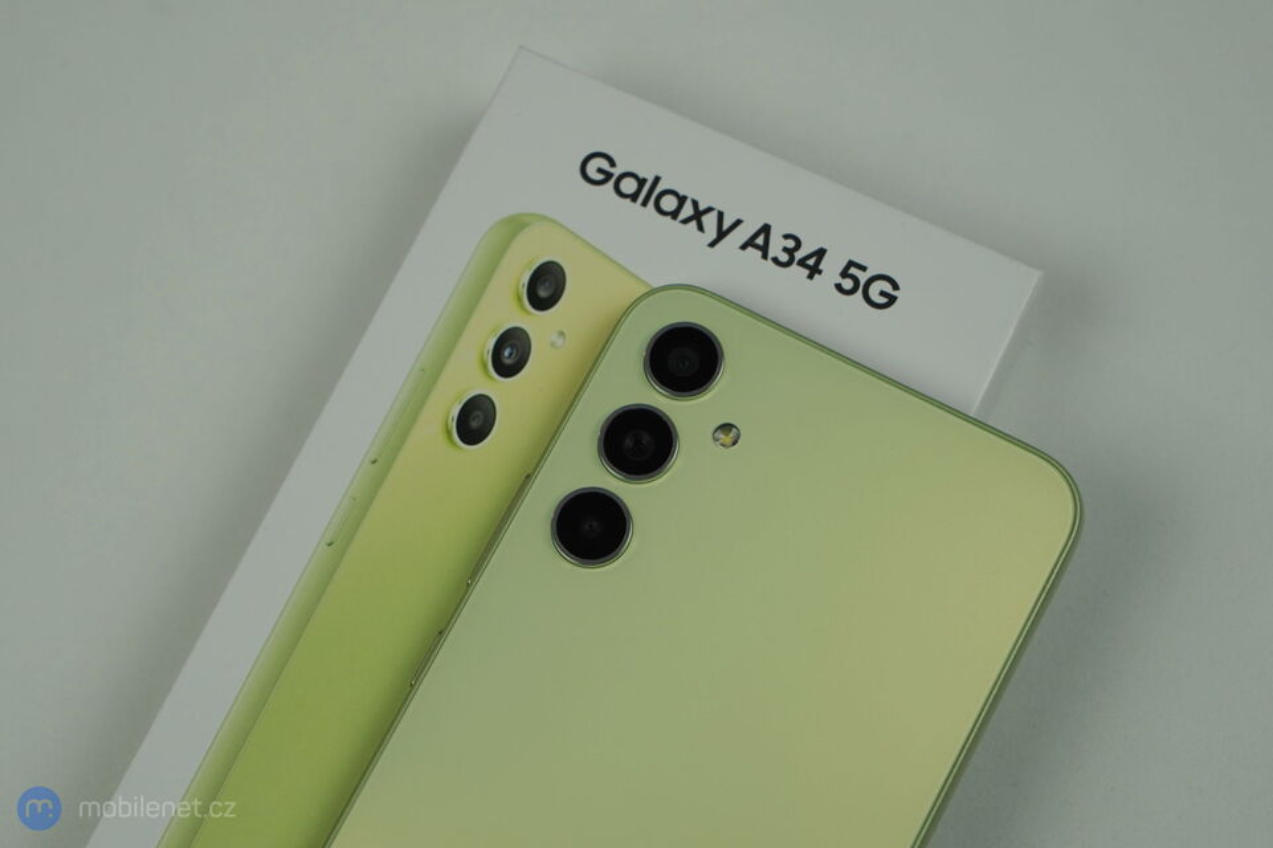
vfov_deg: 20.3
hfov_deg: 30.1
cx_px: 636
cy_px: 424
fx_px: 2368
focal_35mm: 67
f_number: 8
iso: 500
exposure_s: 1/160
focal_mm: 67
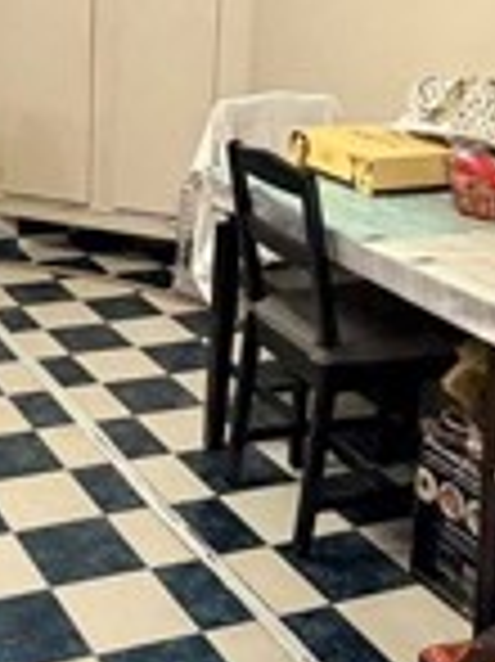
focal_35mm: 61
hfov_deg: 23.2
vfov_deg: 30.9
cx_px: 22
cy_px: 131
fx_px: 1165
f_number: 2.2
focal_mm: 2.22
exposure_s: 1/60
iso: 320
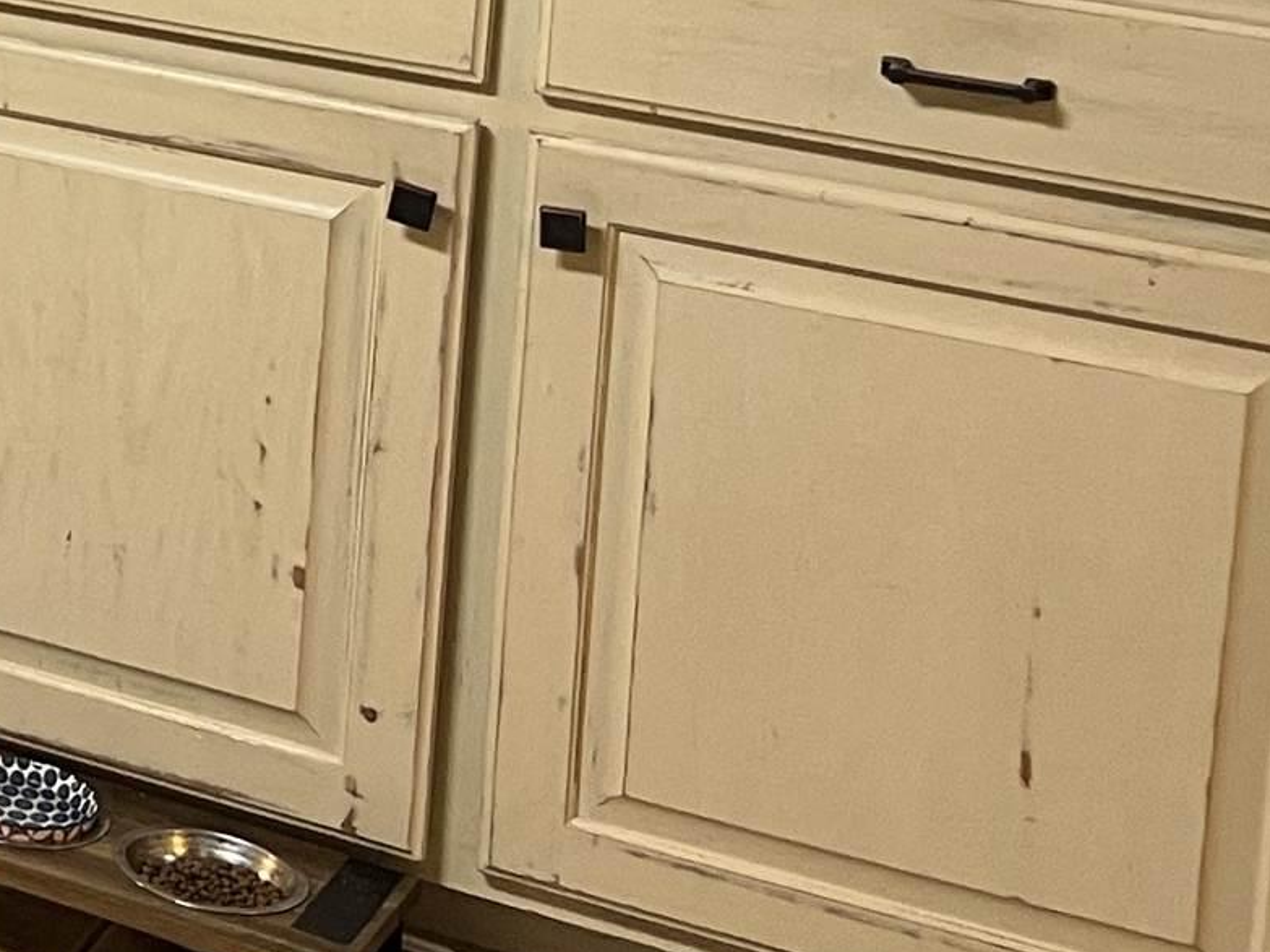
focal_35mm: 102
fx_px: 3742
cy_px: -534
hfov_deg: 15.8
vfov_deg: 13.5
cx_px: -1161
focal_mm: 5.7
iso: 100
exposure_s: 1/60
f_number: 1.5
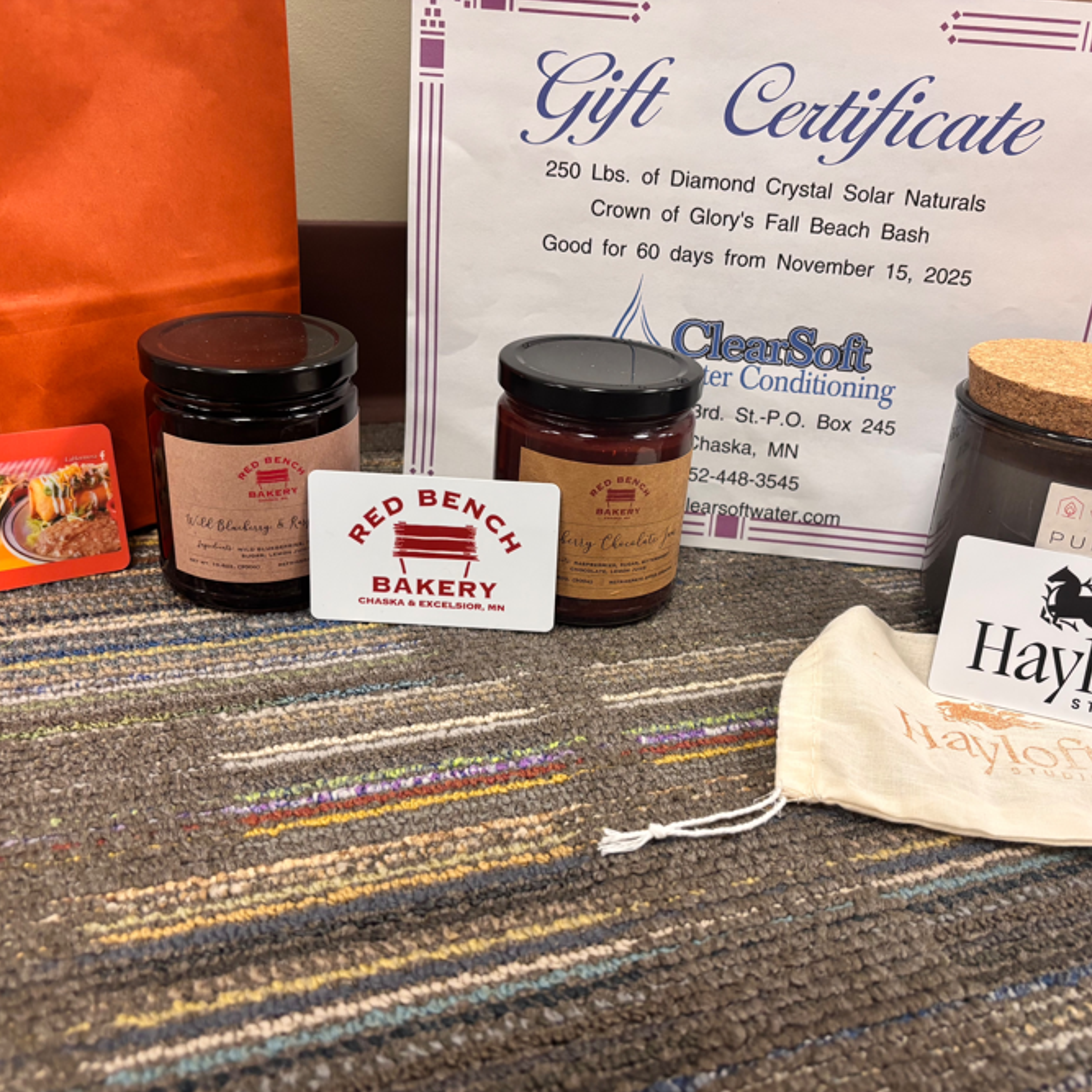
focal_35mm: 31
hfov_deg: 52.5
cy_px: 549
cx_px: 565
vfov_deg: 52.5
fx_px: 1106
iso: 200
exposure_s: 1/60
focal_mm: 5.96
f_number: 1.6
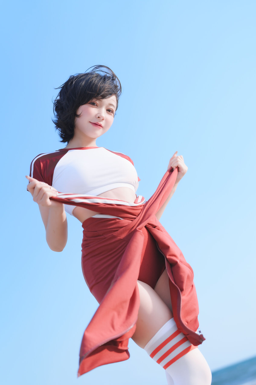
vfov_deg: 39.6
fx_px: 533
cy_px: 192
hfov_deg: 27.0
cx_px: 128
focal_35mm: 50
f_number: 1.4
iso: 100
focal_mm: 50
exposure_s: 1/4000
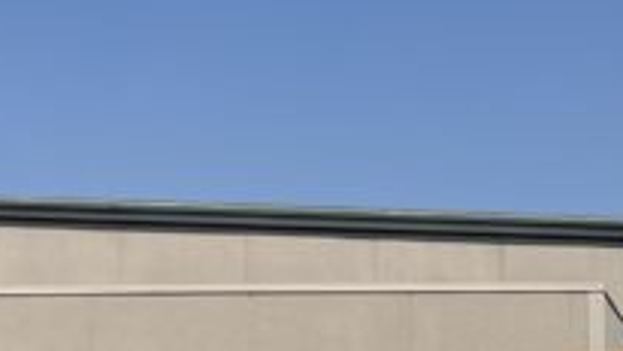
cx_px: 804
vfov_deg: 8.3
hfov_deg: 14.6
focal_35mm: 141
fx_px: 2330
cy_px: 596
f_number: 1.6
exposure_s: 1/4854
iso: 50
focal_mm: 5.1
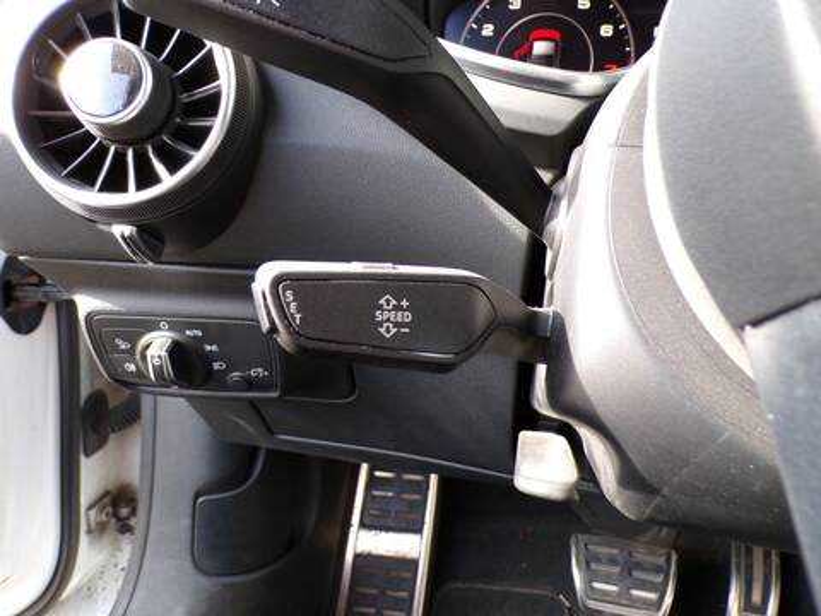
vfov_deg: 56.8
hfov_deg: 71.6
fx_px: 569
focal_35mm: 24
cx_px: 410
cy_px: 308
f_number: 3
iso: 100
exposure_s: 1/50
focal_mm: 4.3
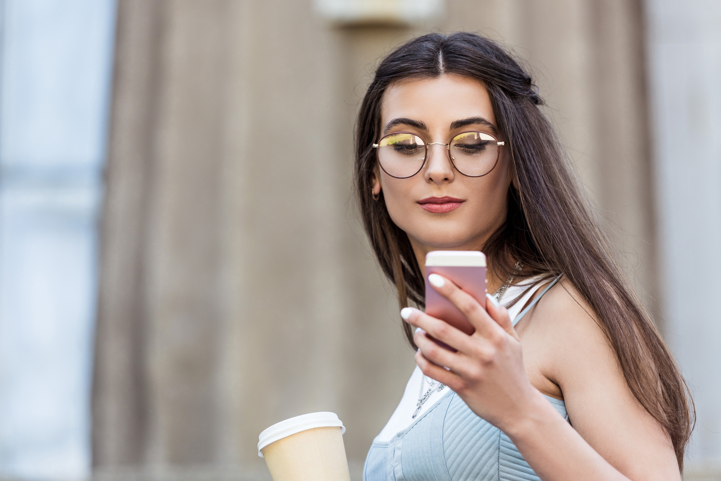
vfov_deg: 6.9
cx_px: 360
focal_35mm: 200
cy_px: 240
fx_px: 4007
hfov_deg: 10.3
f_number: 3.5
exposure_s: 1/250
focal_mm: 200
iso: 320
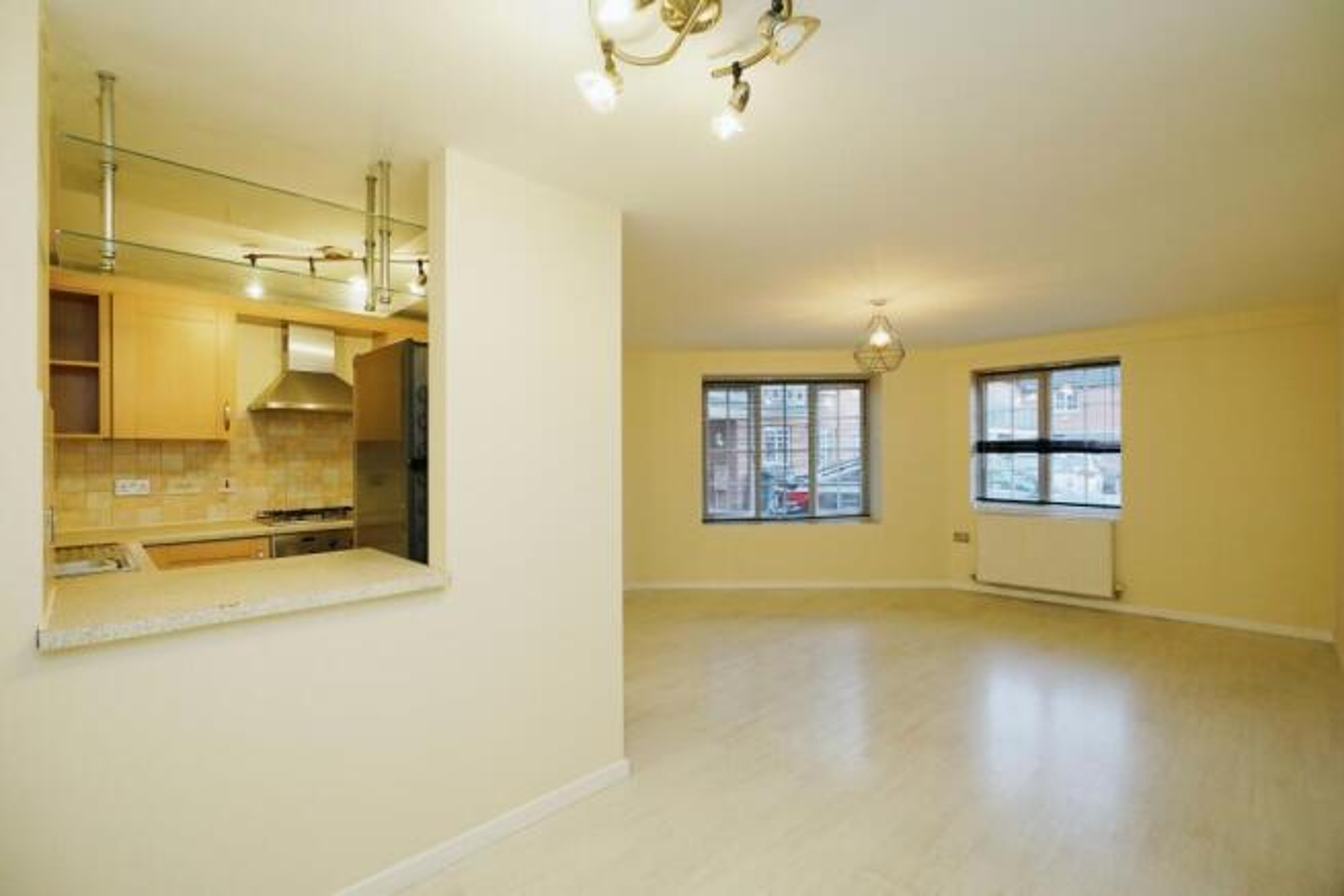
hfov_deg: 96.7
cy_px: 448
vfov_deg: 73.8
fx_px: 597
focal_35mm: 16
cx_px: 672
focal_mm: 16
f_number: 6.3
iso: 2000
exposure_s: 1/80
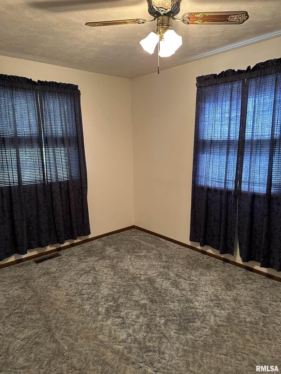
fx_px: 260
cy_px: 187
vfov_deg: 71.6
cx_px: 140
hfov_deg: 56.8
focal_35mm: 24
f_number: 1.78
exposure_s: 1/60
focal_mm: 6.86
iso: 250
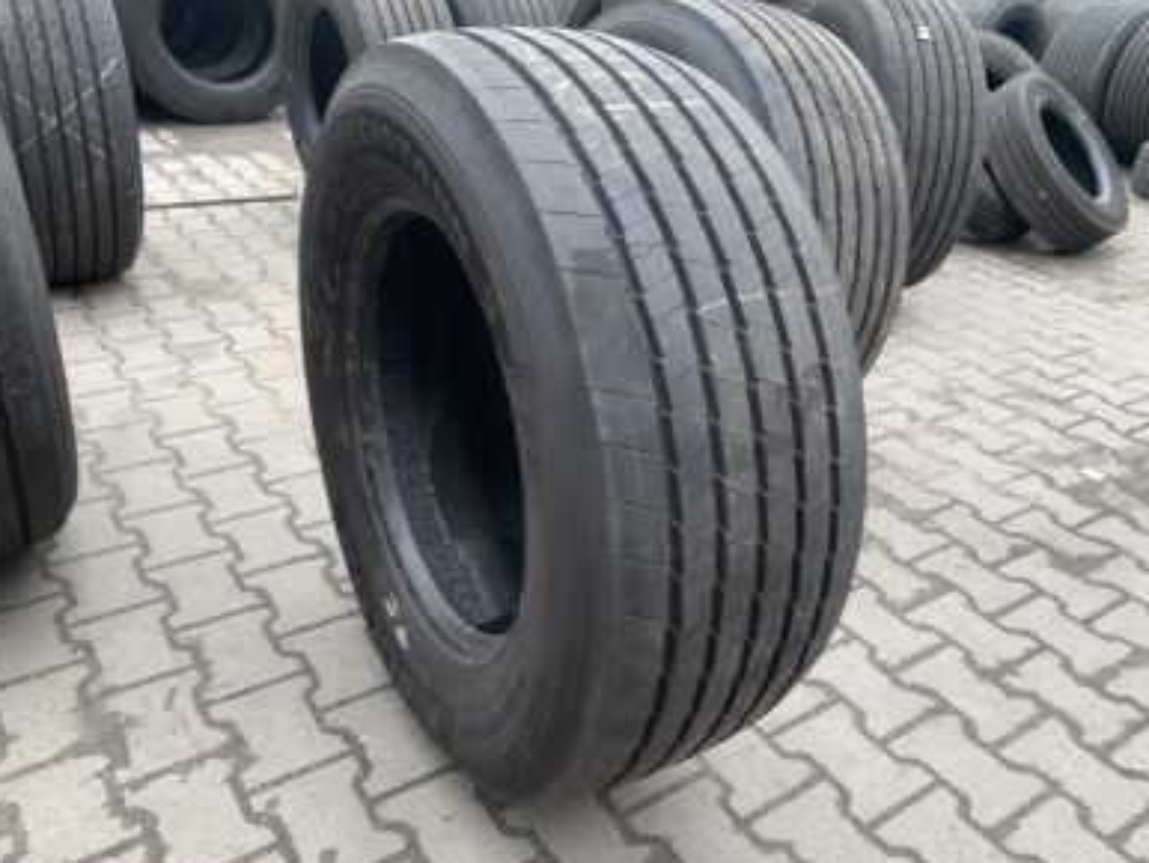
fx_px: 963
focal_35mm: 29
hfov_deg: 61.5
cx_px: 622
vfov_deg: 48.3
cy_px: 430
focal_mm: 4.25
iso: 25
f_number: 1.8
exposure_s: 1/301
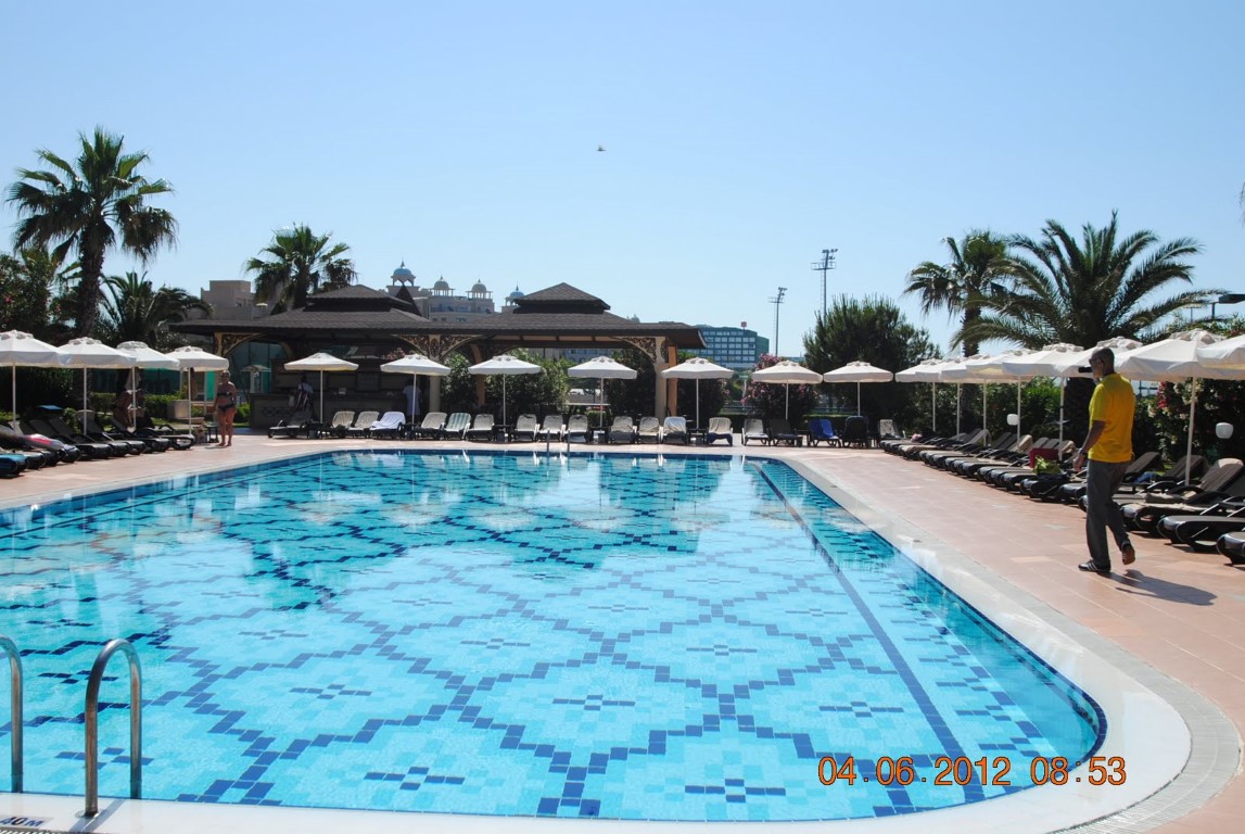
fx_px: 1247
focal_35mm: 36
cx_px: 622
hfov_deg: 53.1
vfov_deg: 37.0
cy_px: 417
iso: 100
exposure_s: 1/320
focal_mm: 24
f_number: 9
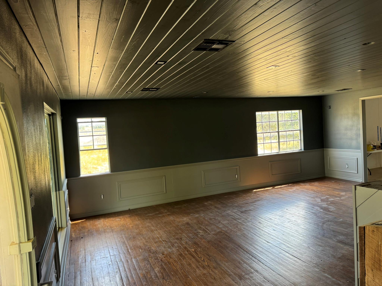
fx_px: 265
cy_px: 143
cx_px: 191
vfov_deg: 56.8
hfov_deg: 71.6
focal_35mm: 24
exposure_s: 1/121
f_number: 1.78
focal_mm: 6.76
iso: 125
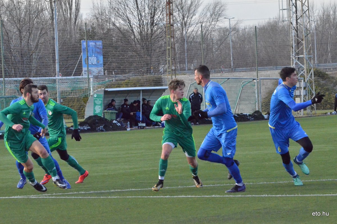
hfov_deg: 11.3
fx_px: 1710
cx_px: 168
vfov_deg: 7.5
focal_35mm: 183
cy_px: 112
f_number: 11
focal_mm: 122
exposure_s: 1/2000
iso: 6400
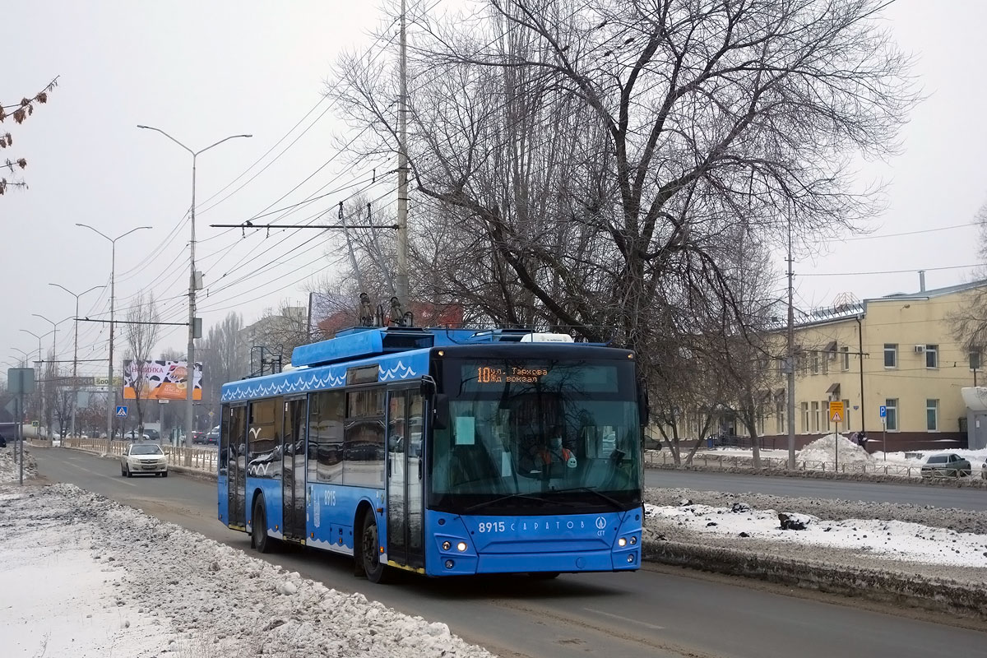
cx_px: 494
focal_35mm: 55
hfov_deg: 36.2
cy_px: 329
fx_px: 1508
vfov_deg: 24.6
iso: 200
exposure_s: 1/500
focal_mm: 20.41
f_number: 3.5
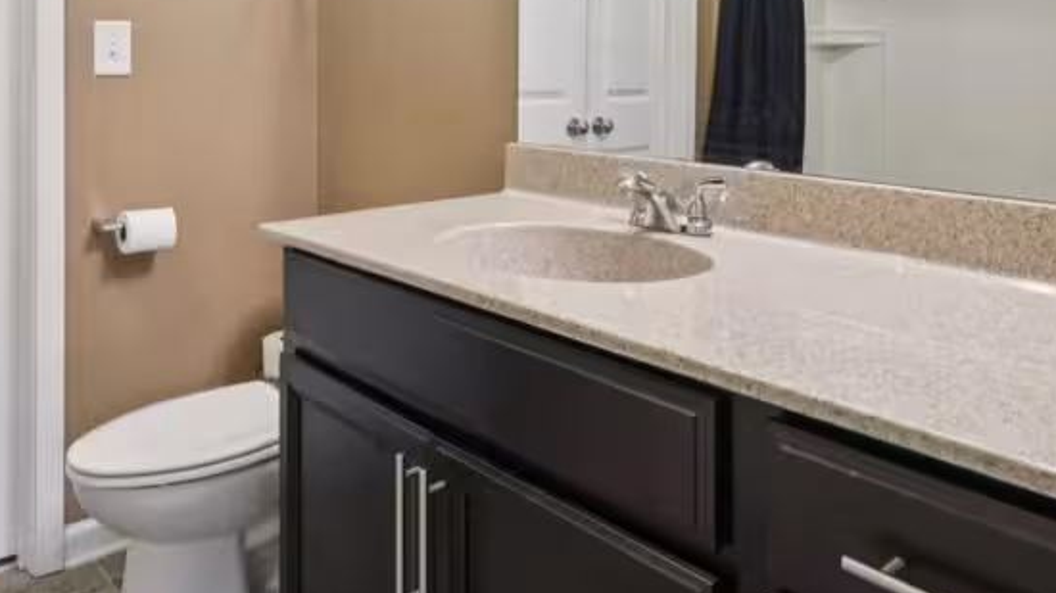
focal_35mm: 32
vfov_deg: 34.1
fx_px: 896
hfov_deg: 61.0
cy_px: 33
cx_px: 511
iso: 400
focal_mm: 14
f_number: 7.1
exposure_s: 1/6
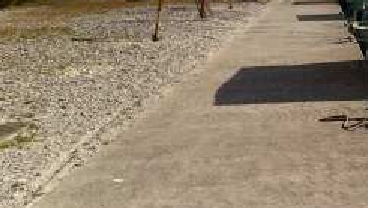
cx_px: 431
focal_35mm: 101
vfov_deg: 11.6
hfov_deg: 20.0
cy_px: -81
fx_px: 986
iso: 80
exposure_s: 1/3016
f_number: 2.8
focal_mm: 3.85
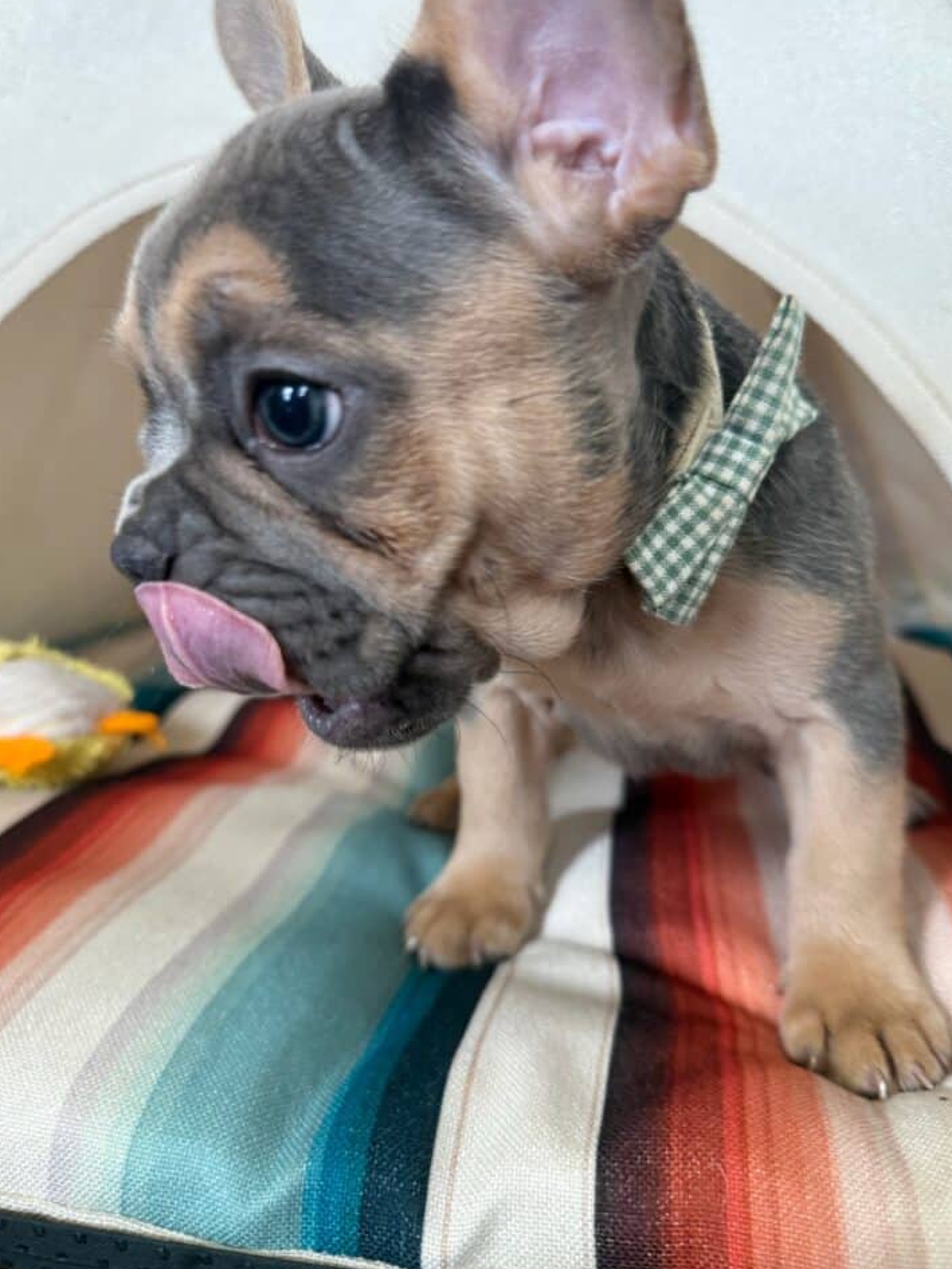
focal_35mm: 26
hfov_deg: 53.1
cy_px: 590
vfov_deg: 67.2
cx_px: 485
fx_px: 953
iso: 125
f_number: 1.78
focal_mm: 6.76
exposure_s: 1/60
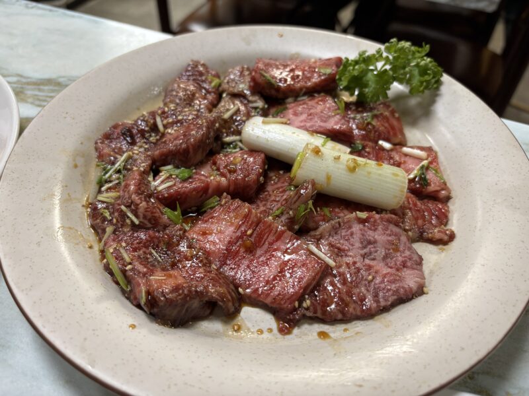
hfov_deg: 67.3
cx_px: 264
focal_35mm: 26
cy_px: 198
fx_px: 397
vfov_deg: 53.1
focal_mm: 5.96
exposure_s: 1/50
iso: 160
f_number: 1.6
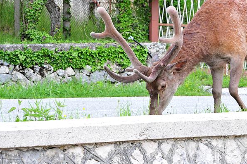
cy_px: 46
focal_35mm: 251
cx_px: 162
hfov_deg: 8.2
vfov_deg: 5.5
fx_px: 1720
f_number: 10
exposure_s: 1/400
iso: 2000
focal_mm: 150
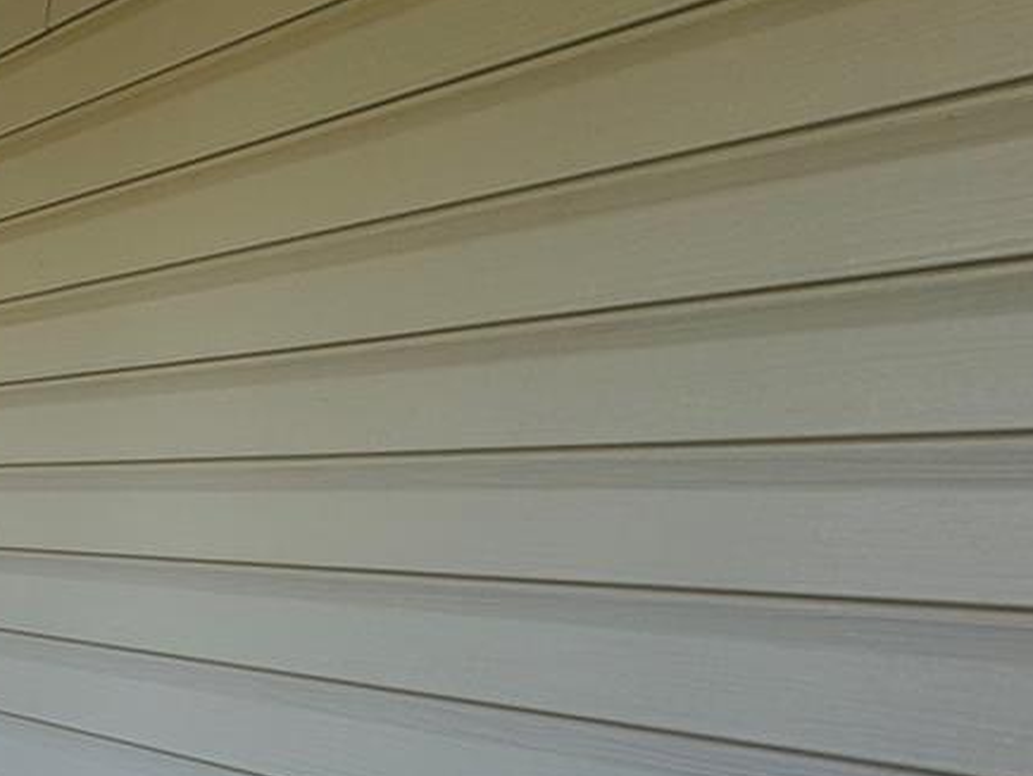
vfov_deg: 38.0
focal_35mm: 33
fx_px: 985
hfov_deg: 41.6
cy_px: 788
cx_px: -148
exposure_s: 1/253
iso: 40
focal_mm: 2.22
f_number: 2.2
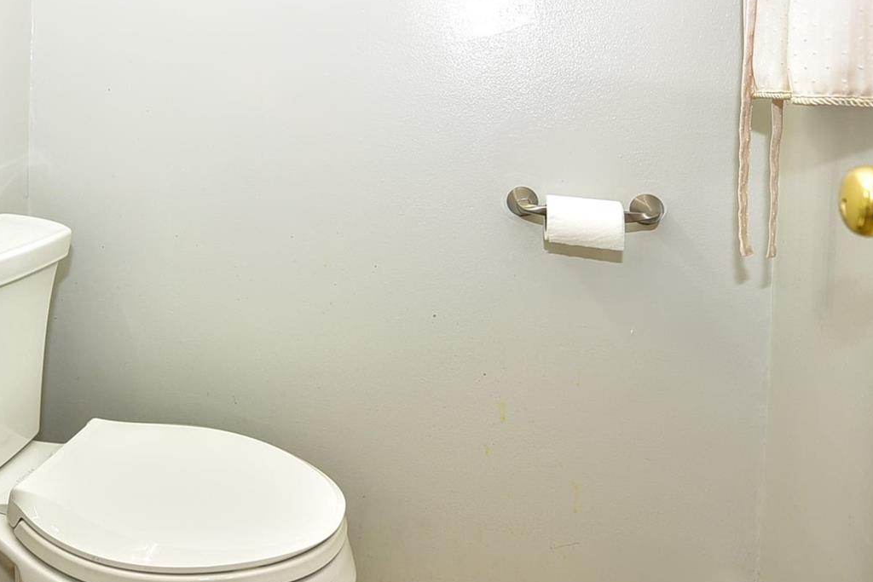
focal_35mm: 28
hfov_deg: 62.9
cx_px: 255
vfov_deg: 43.8
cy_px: 100
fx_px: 679
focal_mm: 14
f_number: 3.2
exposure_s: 1/60
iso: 250
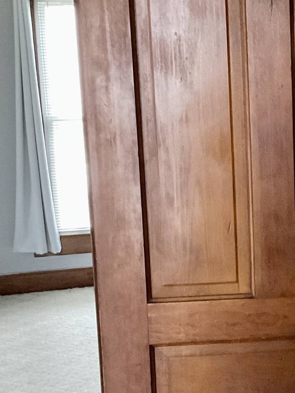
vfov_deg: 26.0
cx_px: 343
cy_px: 225
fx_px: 852
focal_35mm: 75
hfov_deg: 18.7
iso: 500
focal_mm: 3
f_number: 1.8
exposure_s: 1/24
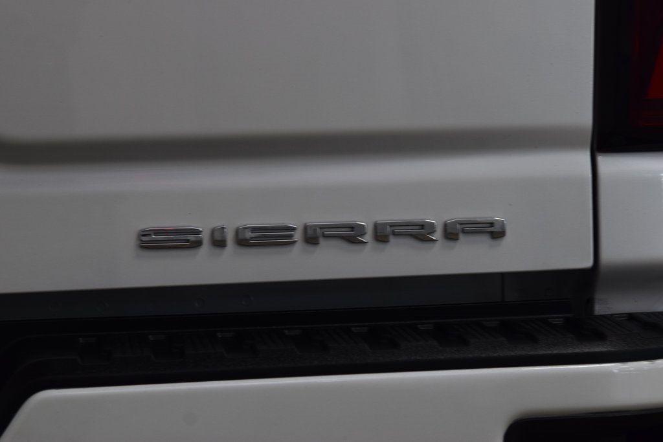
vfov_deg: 13.0
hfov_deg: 19.5
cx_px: 332
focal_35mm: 105
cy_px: 221
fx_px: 1934
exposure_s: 1/30
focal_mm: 70
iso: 450
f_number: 7.1
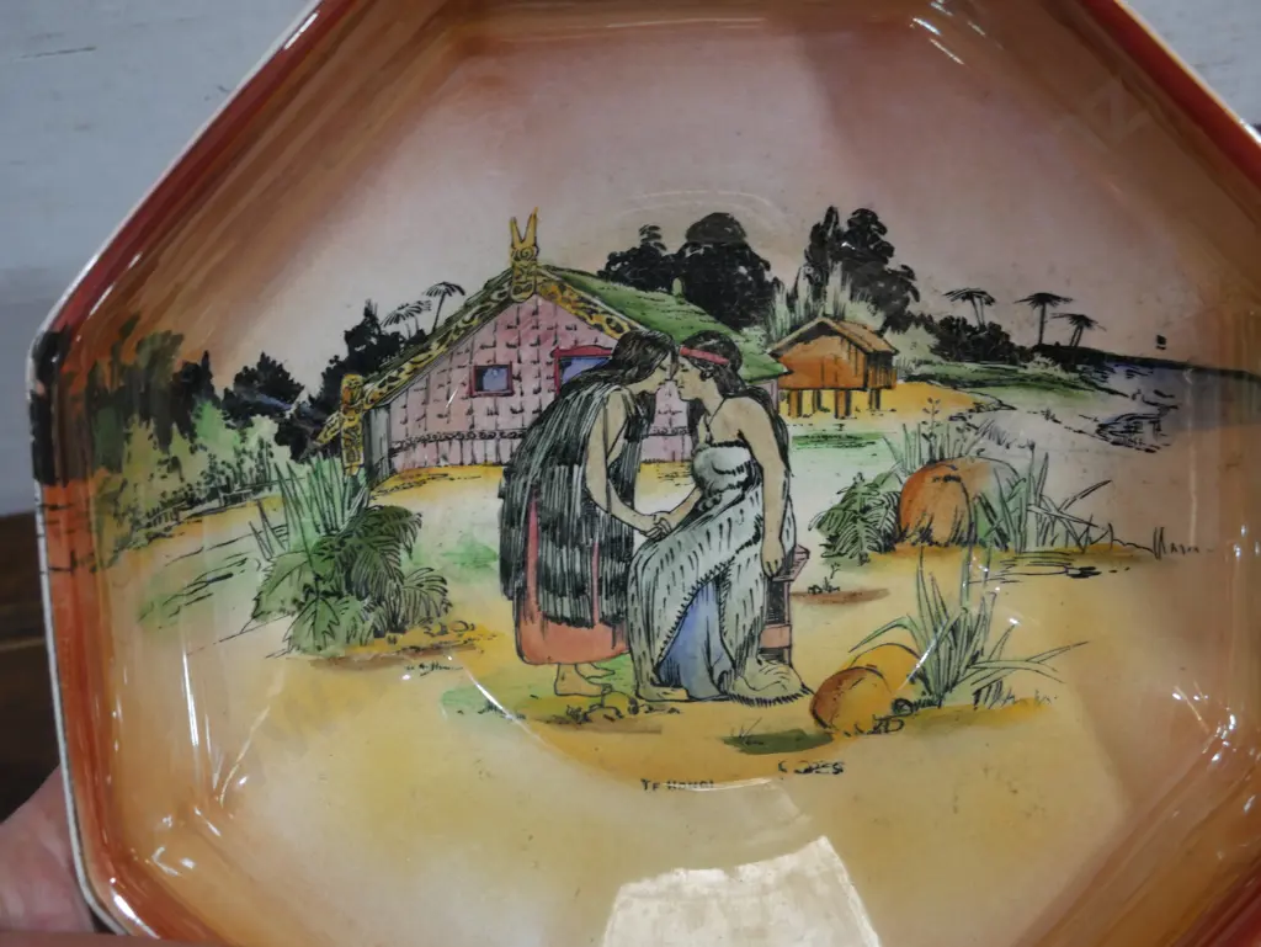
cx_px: 630
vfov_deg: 31.5
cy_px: 474
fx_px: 1676
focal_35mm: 46
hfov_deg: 41.2
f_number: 5.1
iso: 500
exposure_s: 1/60
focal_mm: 23
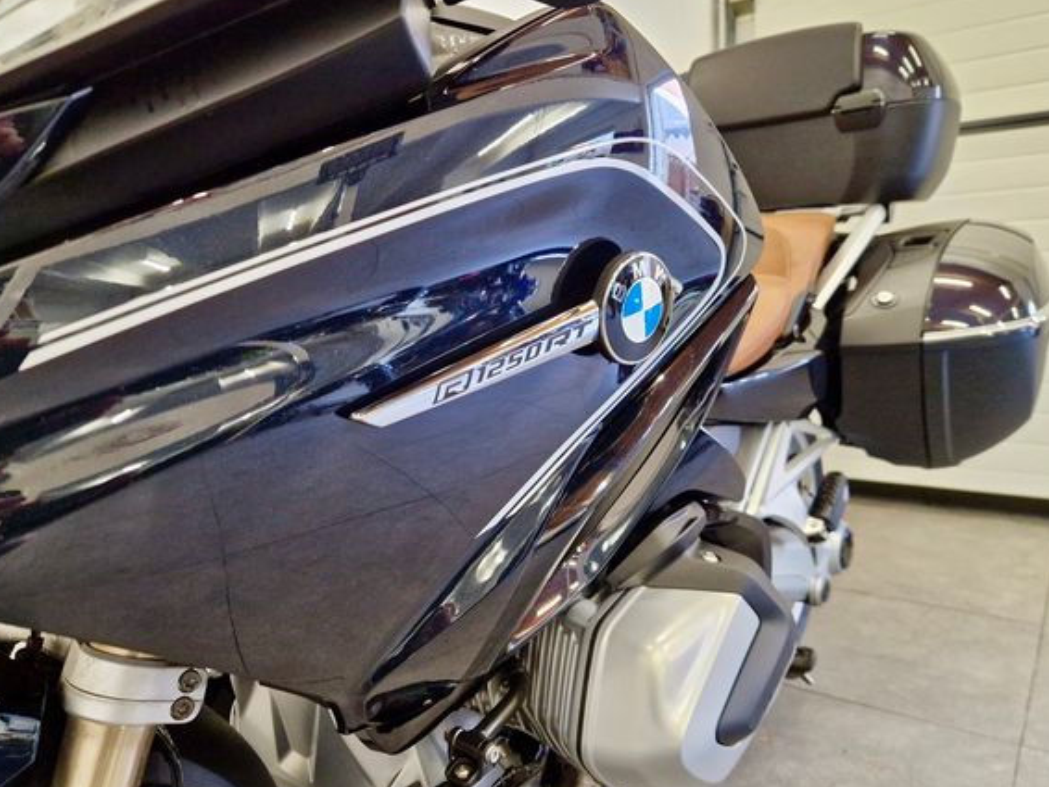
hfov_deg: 67.2
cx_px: 480
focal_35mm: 26
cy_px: 394
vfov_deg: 53.1
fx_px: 788
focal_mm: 5.4
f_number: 1.8
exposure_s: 1/100
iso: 1000
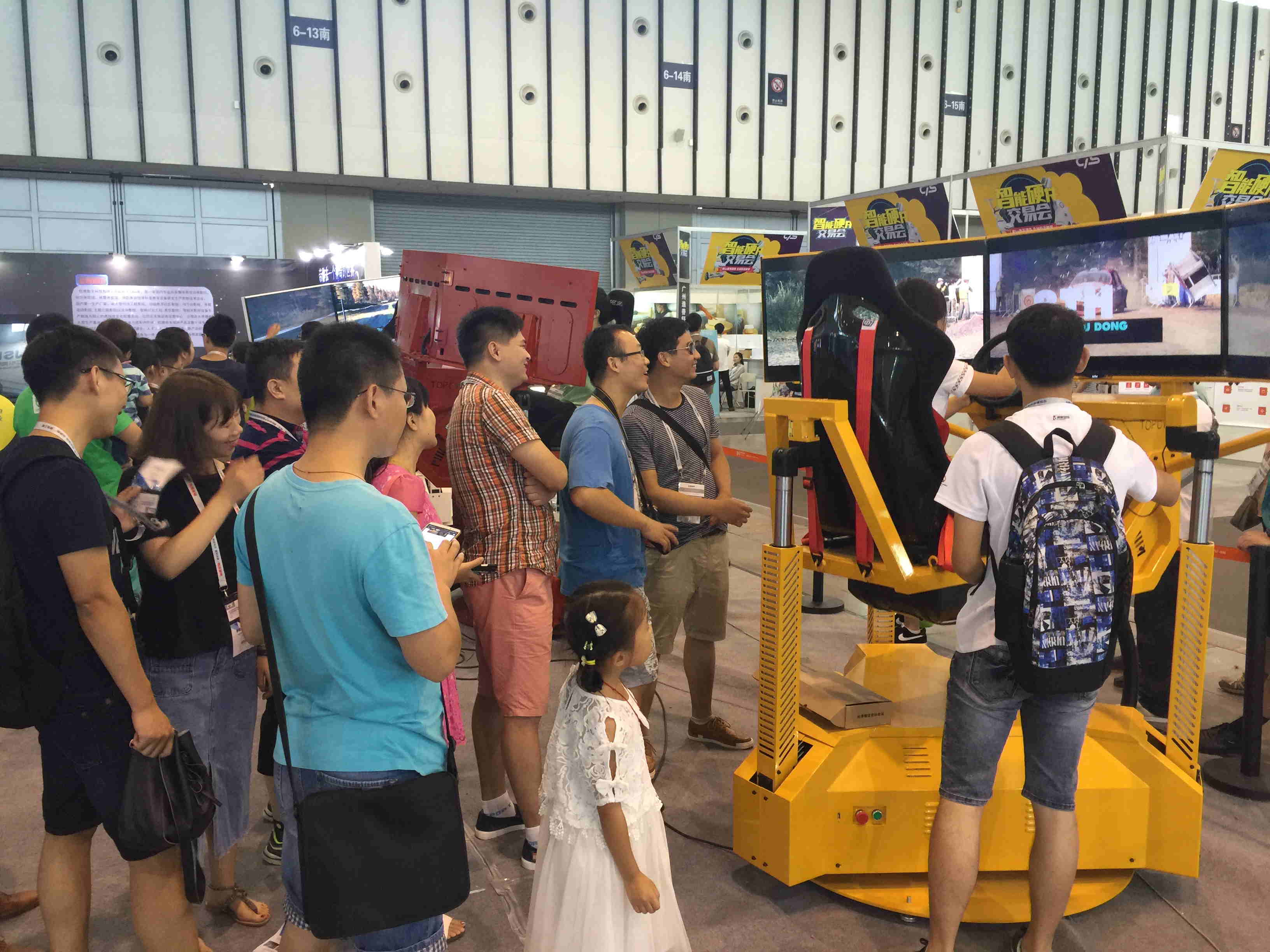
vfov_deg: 48.2
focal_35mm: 29
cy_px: 476
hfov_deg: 61.7
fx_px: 1064
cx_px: 635
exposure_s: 1/17
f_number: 2.2
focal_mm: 4.15
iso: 64
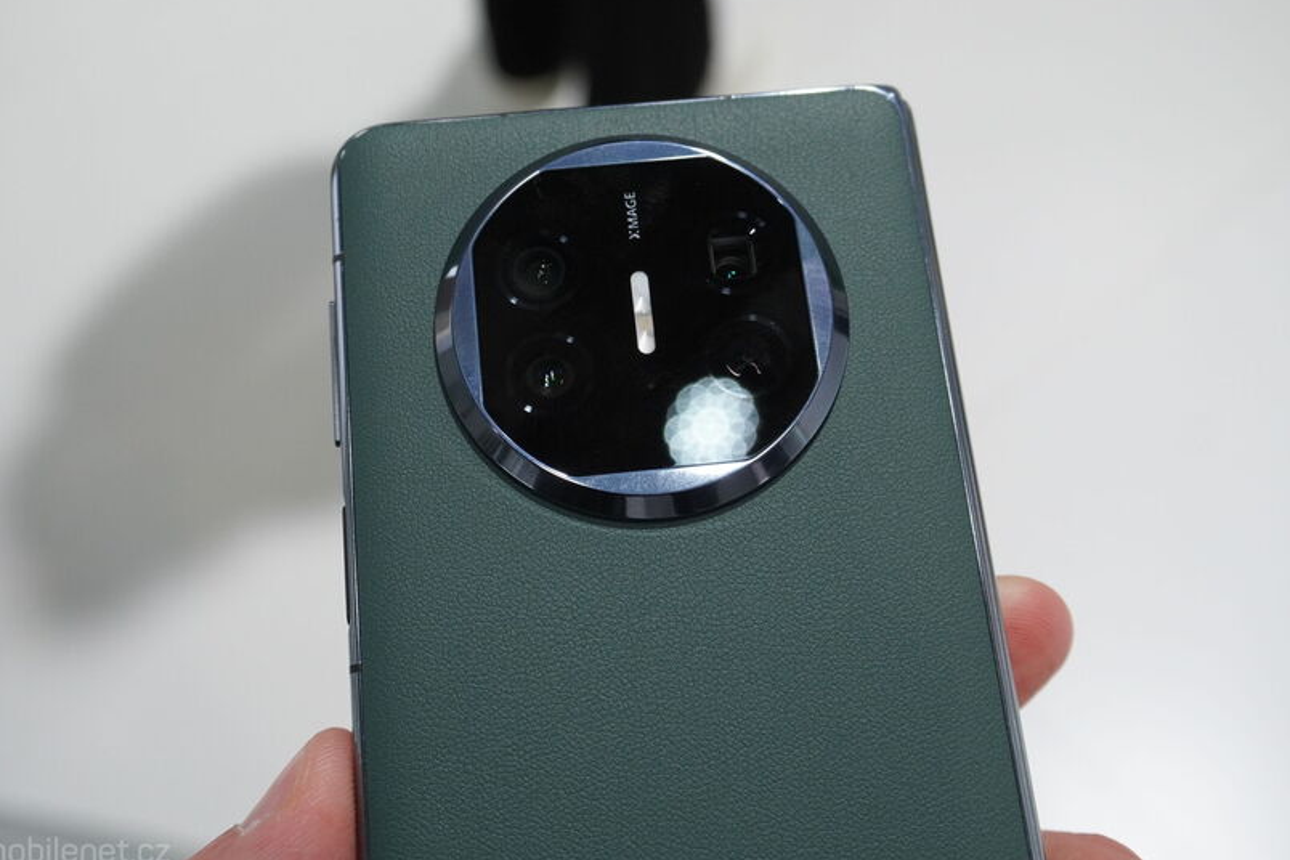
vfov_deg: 31.2
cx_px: 655
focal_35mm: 43
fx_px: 1541
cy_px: 387
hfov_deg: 45.4
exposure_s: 1/125
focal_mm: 24
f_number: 5.6
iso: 1000
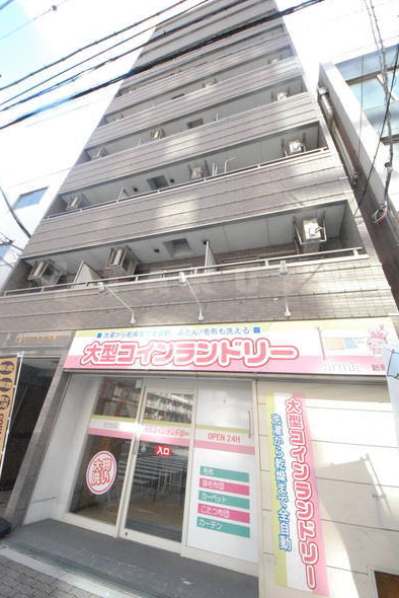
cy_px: 282
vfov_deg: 104.9
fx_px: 229
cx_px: 193
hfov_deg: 82.0
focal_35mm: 14
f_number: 10
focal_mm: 8.5
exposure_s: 1/400
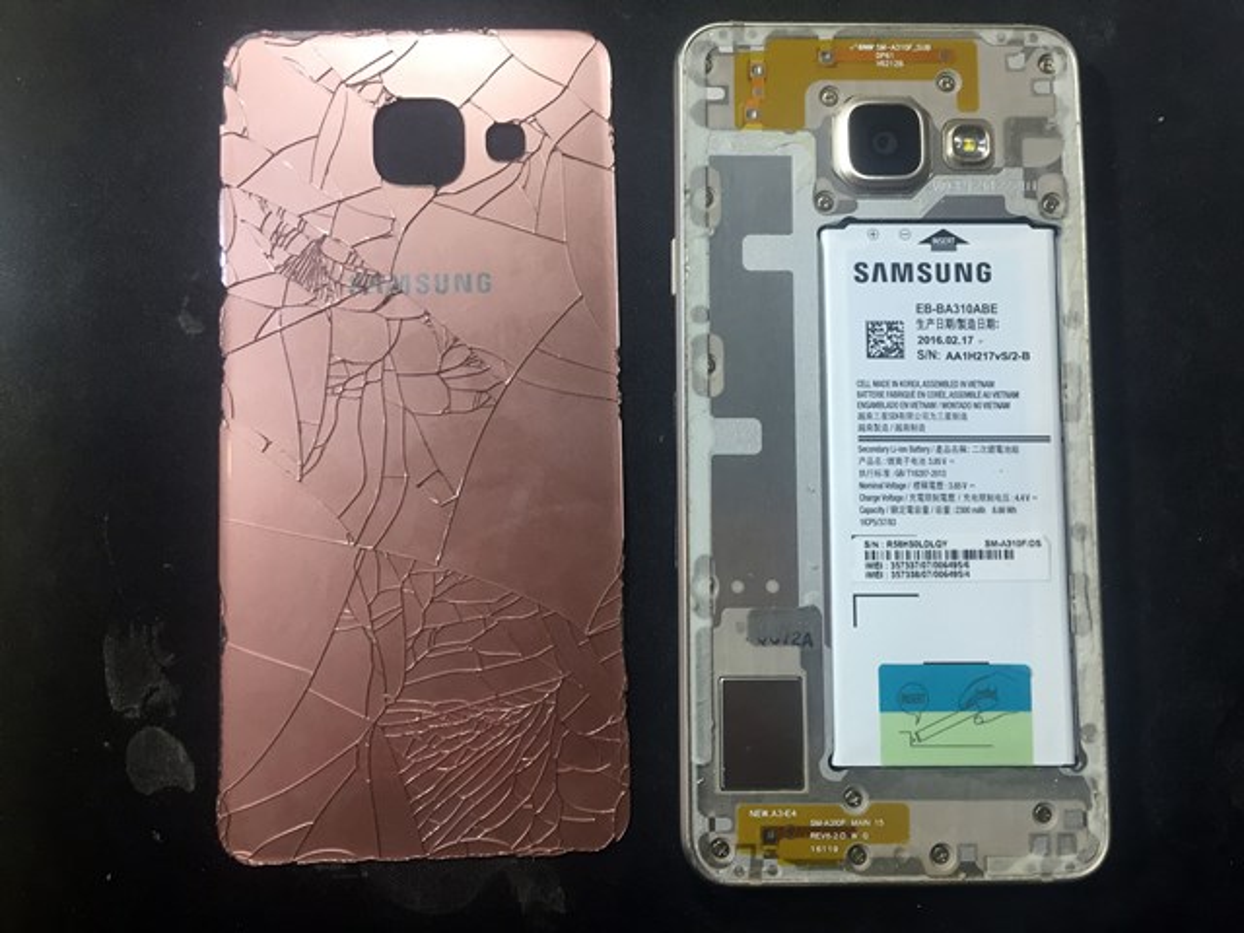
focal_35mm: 29
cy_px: 466
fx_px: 1042
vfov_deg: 48.2
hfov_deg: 61.7
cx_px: 622
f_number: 2.2
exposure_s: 1/33
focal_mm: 4.15
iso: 40
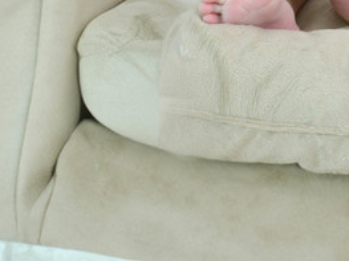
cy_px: -172
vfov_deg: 2.4
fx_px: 6188
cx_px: 283
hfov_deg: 3.2
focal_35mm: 614
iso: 1100
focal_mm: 140
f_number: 6.3
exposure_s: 1/160
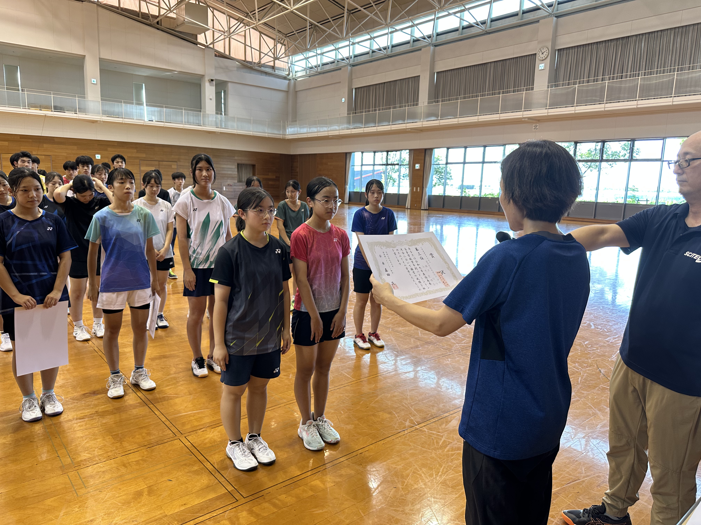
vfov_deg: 56.8
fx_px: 486
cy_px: 262
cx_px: 350
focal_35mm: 24
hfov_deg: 71.6
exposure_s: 1/120
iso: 160
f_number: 1.78
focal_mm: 6.86
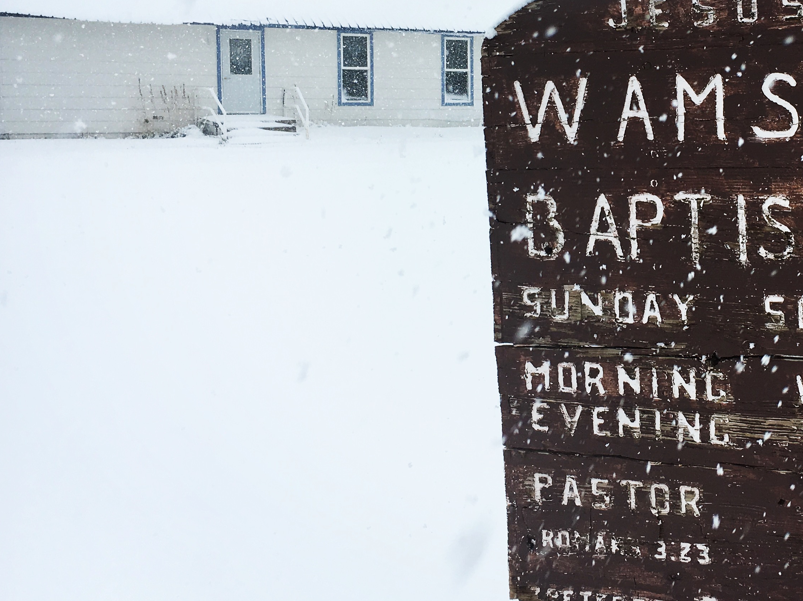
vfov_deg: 27.8
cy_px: 179
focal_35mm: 52
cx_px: 666
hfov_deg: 35.4
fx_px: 1206
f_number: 2.2
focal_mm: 4.15
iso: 25
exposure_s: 1/2024
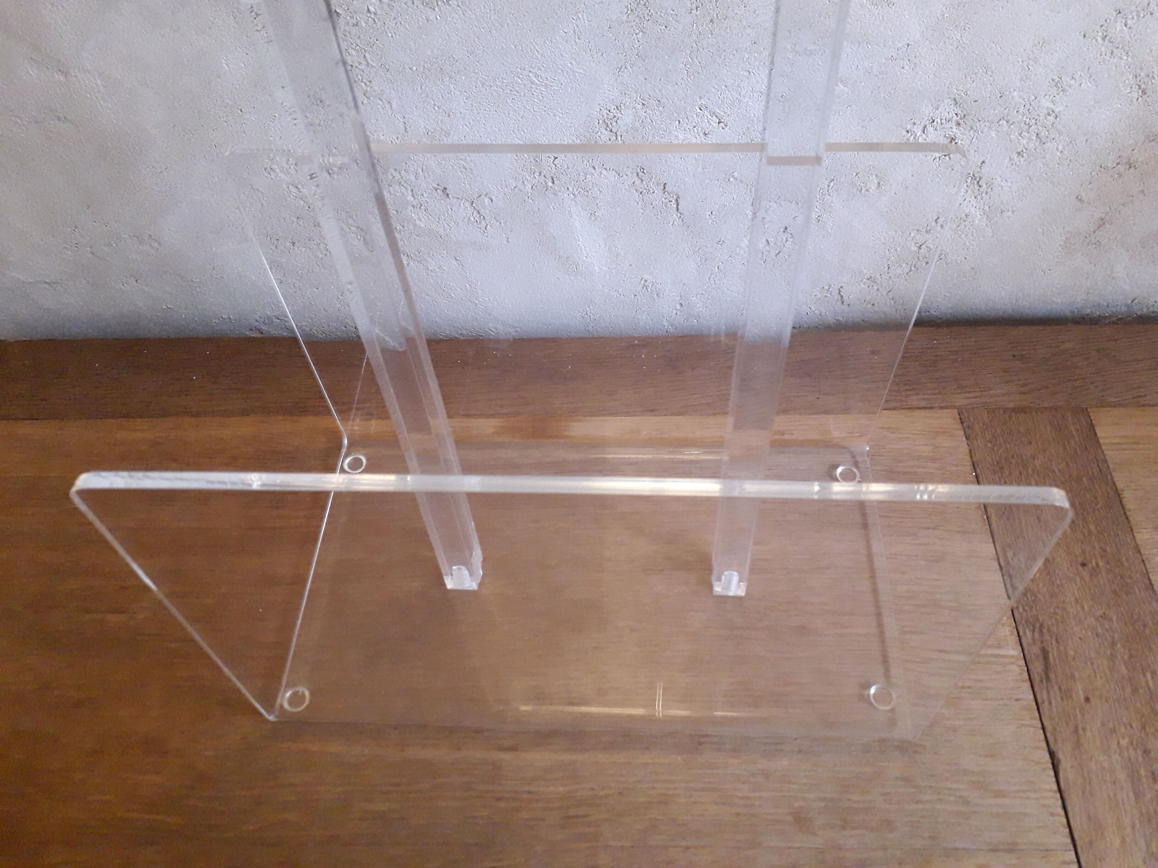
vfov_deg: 51.4
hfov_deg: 65.3
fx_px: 903
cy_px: 434
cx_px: 579
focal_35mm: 27
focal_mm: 3.6
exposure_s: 1/25
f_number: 1.9
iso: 320
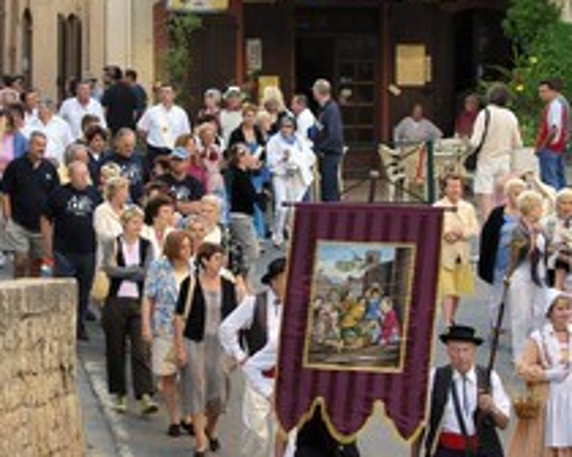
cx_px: 248
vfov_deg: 7.8
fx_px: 3335
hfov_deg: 9.8
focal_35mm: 197
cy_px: 237
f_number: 4
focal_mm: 70
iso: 200
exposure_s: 1/80
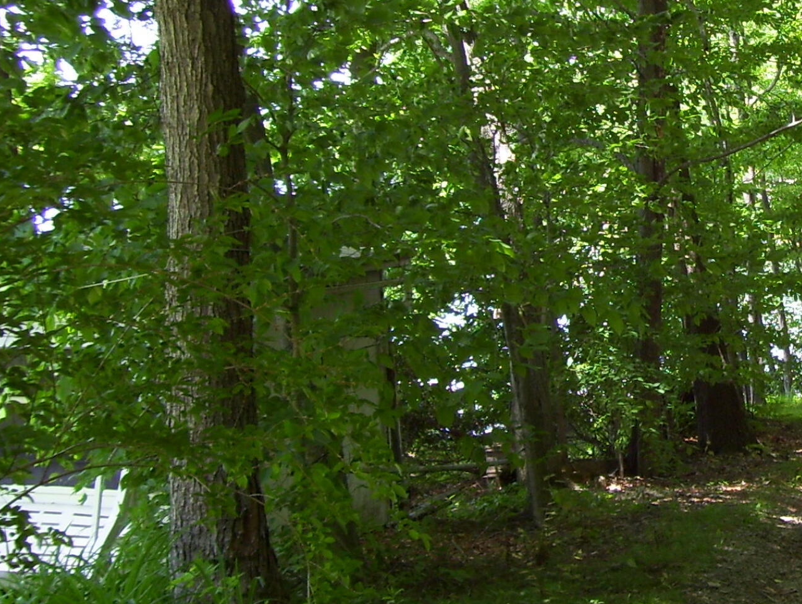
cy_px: 270
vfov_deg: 17.6
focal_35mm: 84
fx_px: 1949
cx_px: 793
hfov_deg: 22.4
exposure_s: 1/60
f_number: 2.7
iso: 80
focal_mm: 6
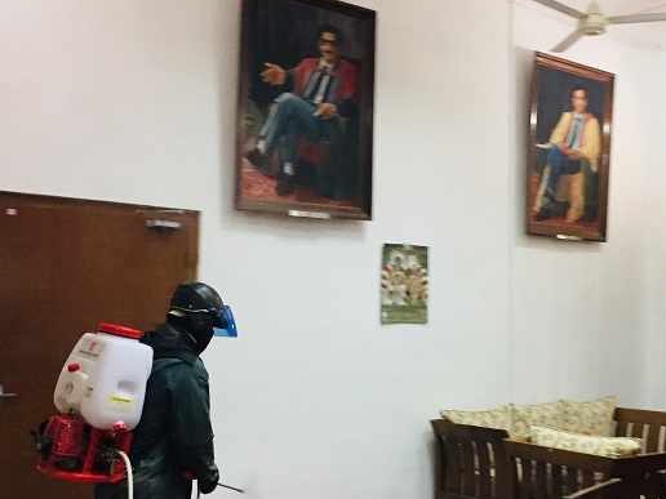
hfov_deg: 41.6
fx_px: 866
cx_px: 434
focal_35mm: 45
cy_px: 315
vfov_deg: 32.0
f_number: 2.2
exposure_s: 1/33
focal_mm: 4.15
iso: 250
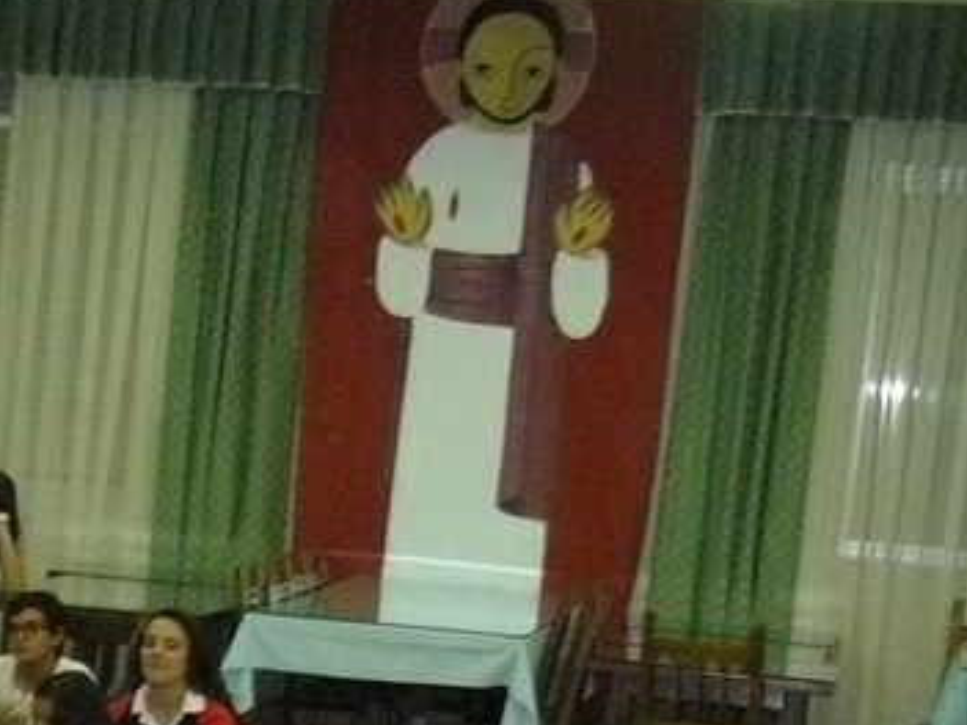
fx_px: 3630
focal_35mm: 130
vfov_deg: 10.9
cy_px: 1136
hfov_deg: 14.3
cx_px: -422
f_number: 2.8
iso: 400
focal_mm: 6.4
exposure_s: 1/30
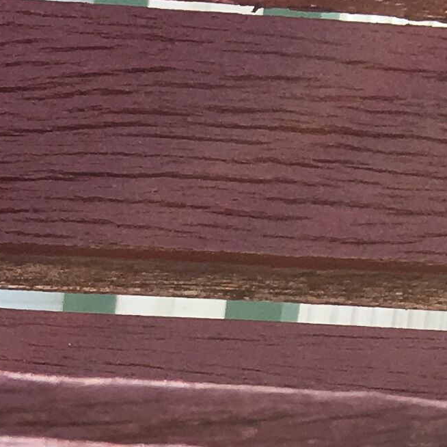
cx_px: -485
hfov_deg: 10.1
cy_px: 1125
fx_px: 2308
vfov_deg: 9.6
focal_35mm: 158
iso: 25
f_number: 2.2
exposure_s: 1/493
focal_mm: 4.15
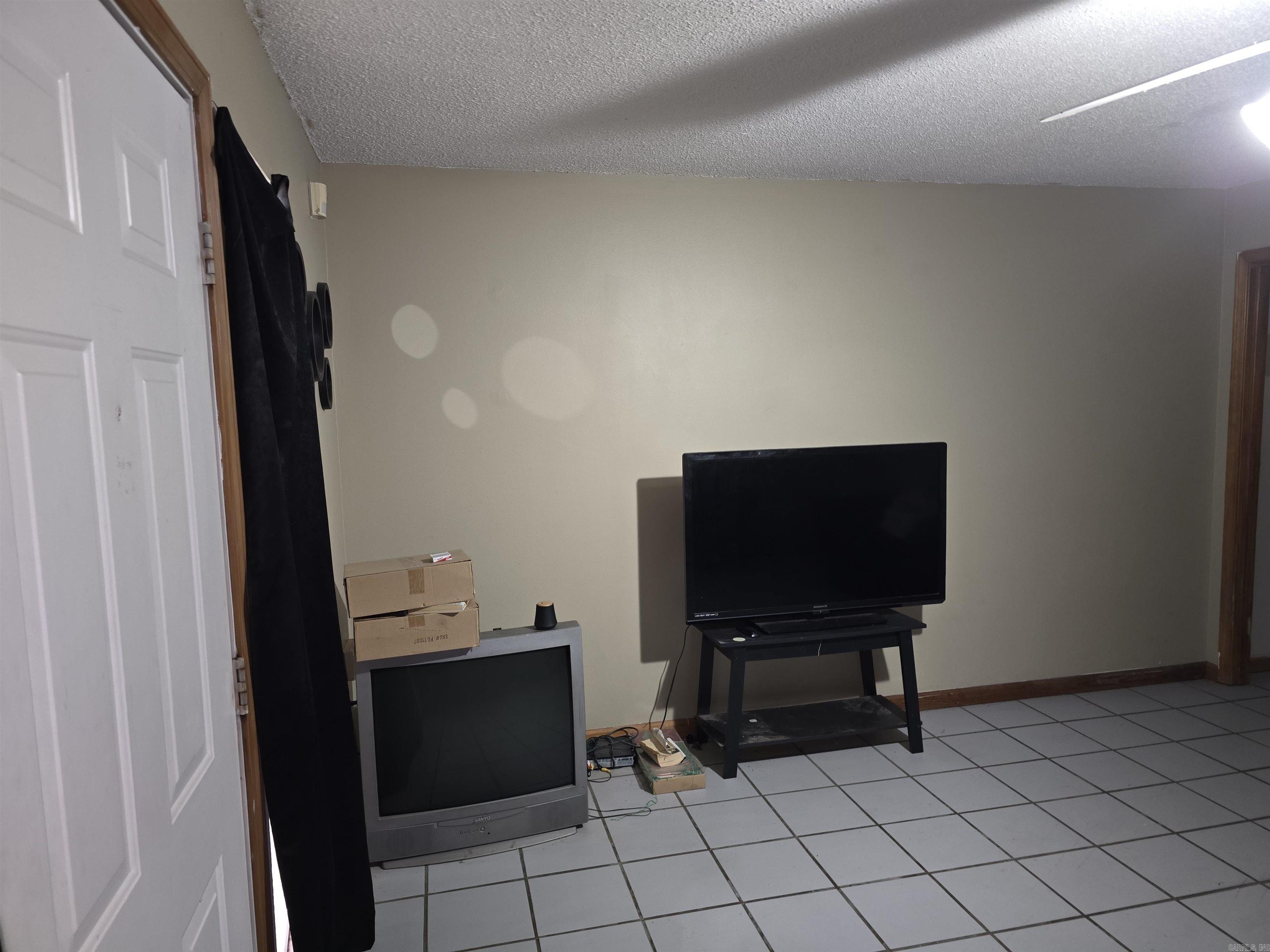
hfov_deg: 73.9
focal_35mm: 23
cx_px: 635
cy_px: 476
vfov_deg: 58.9
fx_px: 844
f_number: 1.7
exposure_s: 1/12
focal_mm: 6.3
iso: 250
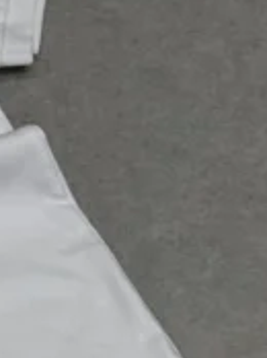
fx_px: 2660
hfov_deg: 5.6
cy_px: 338
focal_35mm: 258
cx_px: -325
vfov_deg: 7.7
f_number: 1.78
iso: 64
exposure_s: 1/407
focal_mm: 6.76
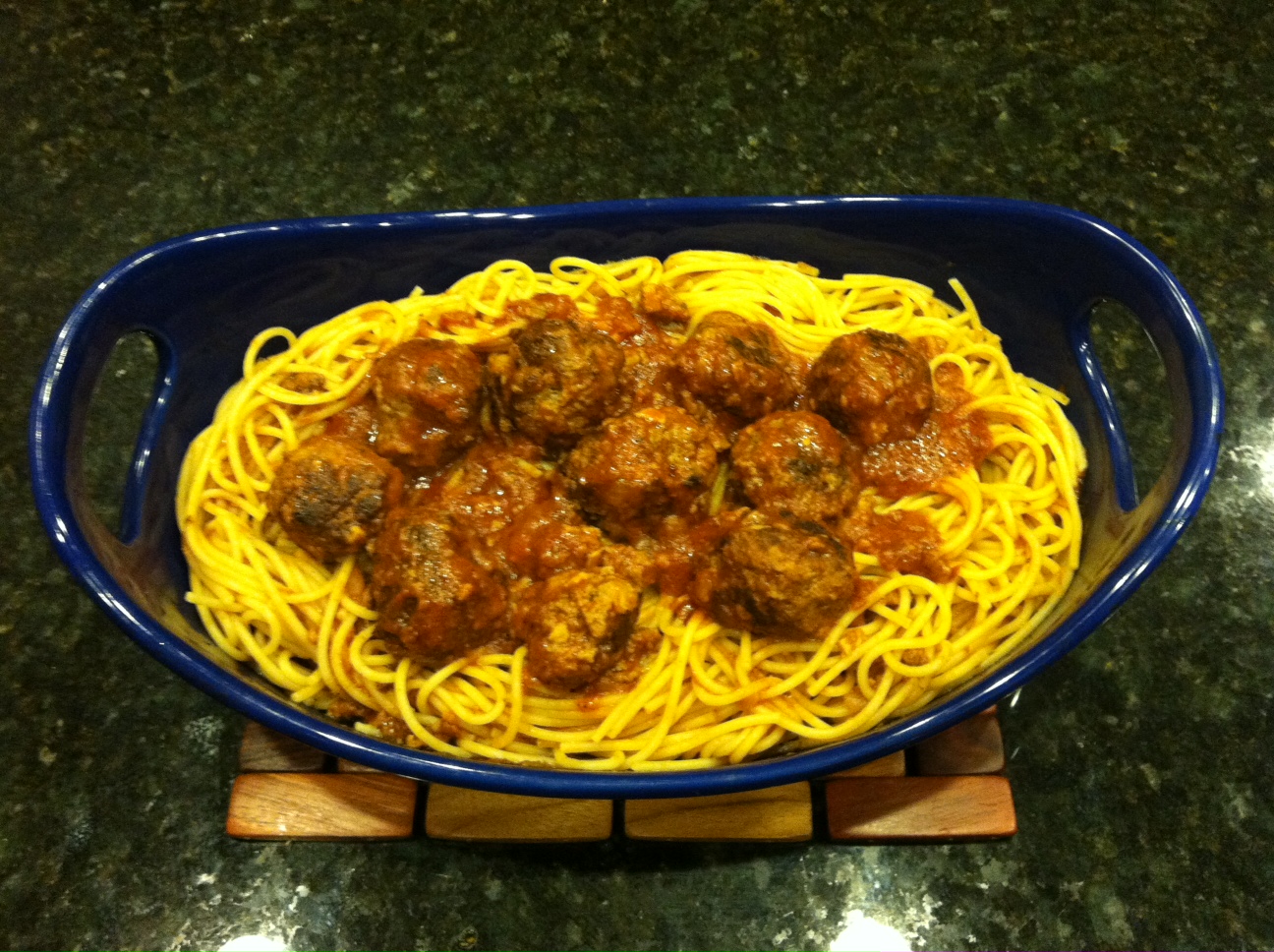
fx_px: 1286
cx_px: 637
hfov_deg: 52.7
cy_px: 476
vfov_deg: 40.6
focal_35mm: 35
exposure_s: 1/15
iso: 400
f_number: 2.8
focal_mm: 3.85
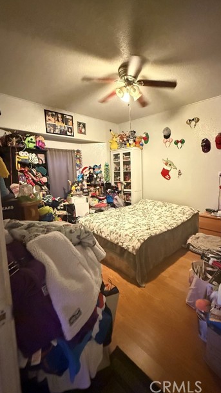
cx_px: 134
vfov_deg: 99.3
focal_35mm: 16
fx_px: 167
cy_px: 190
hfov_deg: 66.3
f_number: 2.2
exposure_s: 1/40
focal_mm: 2.22
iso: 1600
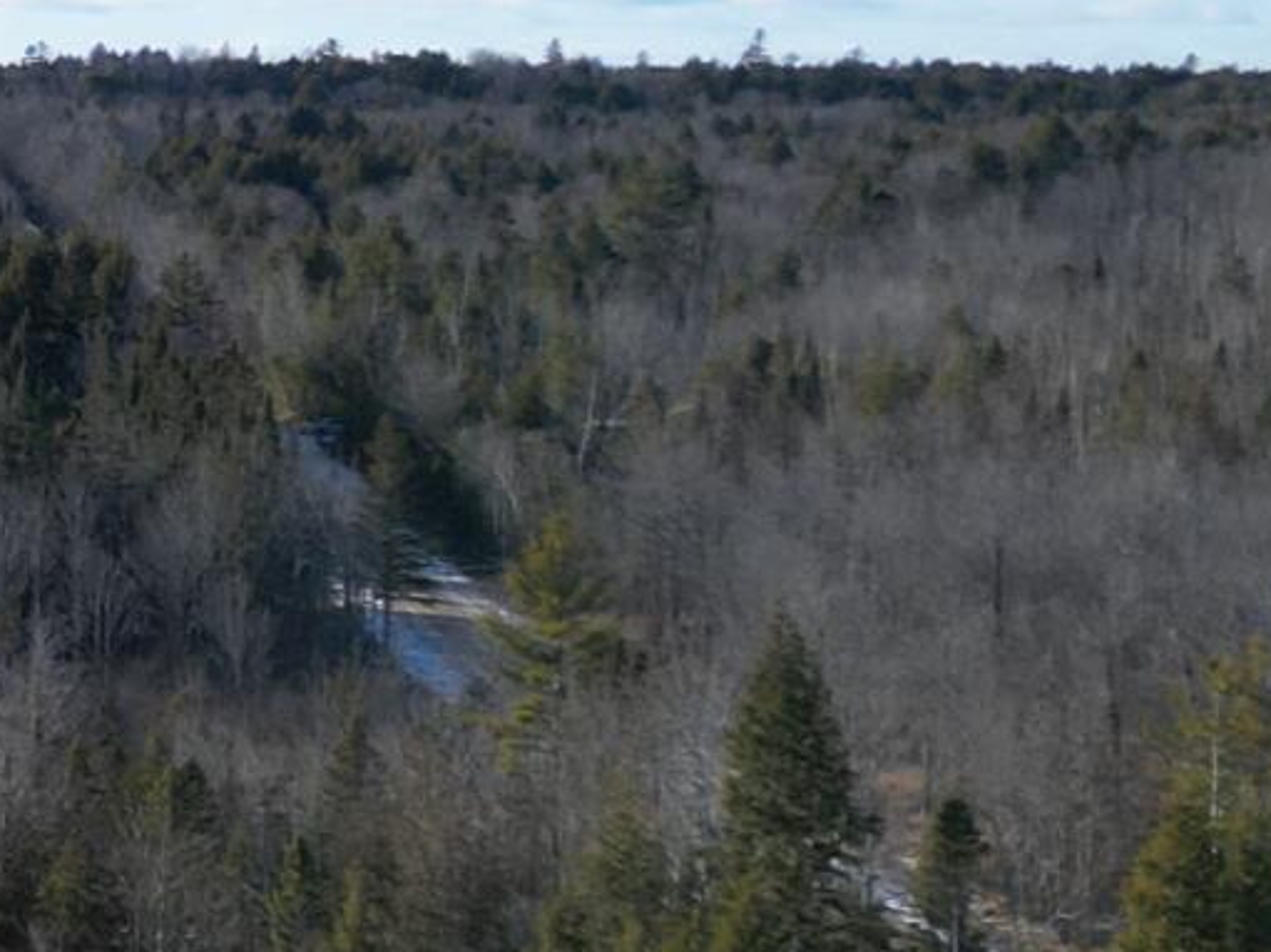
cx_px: -821
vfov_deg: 10.5
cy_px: 70
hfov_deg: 13.0
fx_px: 5176
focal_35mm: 141
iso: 100
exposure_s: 1/2500
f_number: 1.7
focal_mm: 6.72
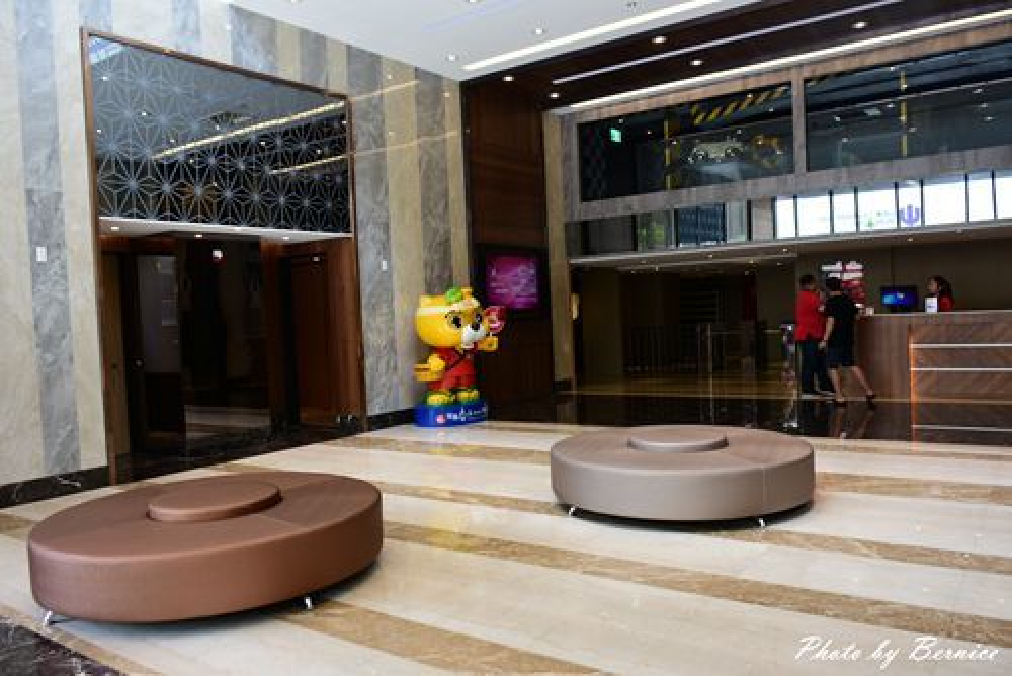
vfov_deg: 48.0
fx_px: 759
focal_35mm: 27
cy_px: 338
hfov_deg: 67.4
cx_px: 506
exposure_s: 1/30
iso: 200
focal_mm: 18
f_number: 5.6
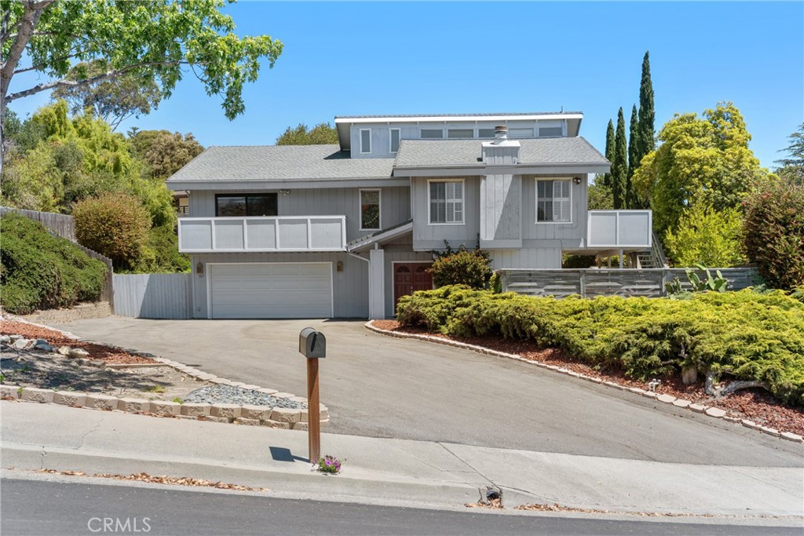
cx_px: 402
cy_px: 268
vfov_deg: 37.9
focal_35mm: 35
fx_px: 782
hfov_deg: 54.4
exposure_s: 1/500
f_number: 8
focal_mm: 35
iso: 1000
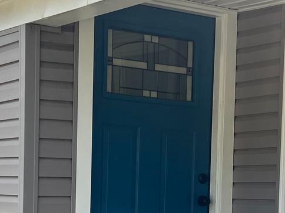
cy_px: 236
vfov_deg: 13.2
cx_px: 169
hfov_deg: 17.9
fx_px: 906
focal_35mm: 110
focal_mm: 5.7
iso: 50
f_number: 1.5
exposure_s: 1/1183
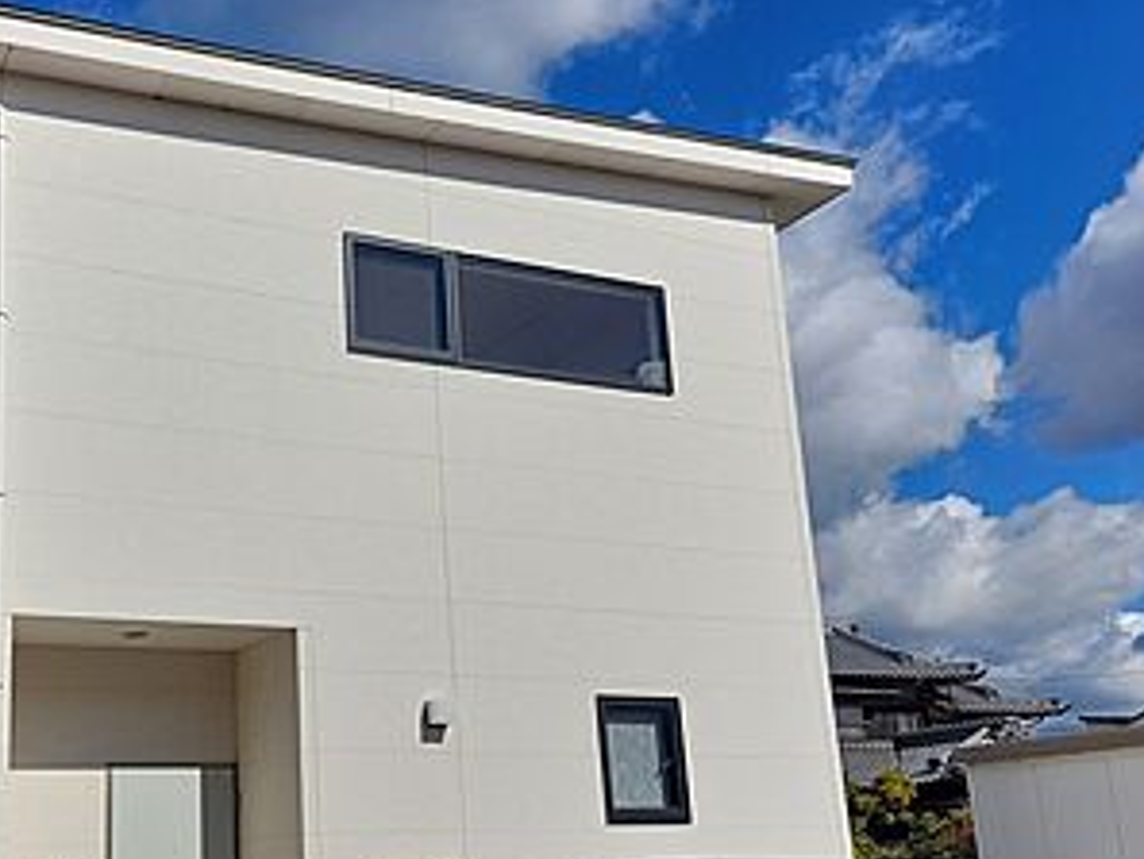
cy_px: 572
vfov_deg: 34.8
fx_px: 1356
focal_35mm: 41
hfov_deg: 44.3
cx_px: 289
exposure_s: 1/2479
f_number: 1.8
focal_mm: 5.23
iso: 25
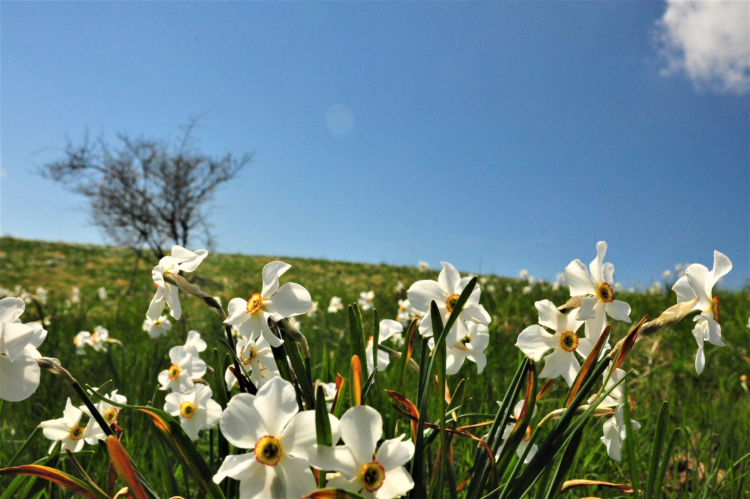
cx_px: 375
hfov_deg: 54.5
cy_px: 250
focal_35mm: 35
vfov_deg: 37.8
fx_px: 729
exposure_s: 1/4000
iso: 6400
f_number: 16
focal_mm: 35
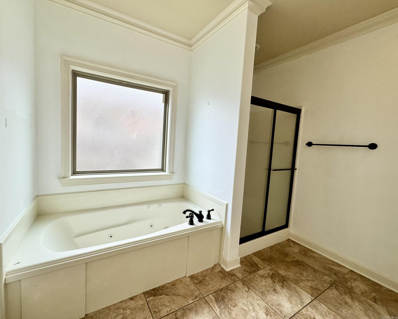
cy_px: 156
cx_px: 183
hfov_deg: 96.6
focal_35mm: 15
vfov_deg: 84.0
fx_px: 177
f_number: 2.2
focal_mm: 2.22
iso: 40
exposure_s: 1/163
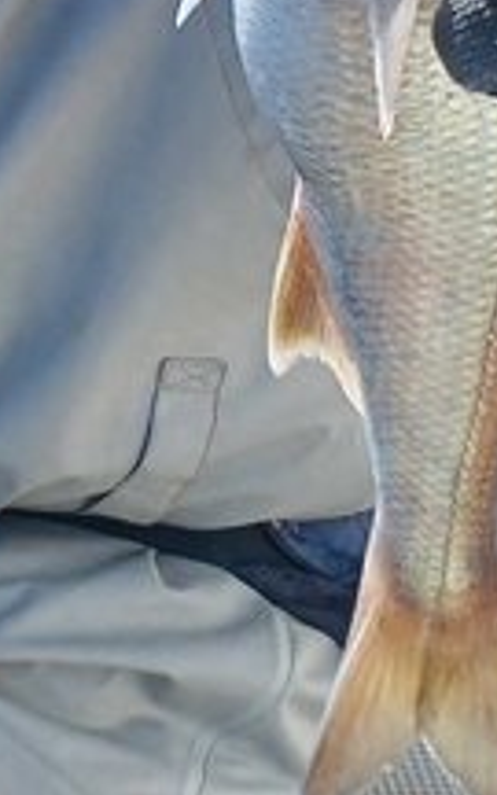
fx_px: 2449
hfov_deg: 11.3
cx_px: -166
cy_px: -221
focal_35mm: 113
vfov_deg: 17.4
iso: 32
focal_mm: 3.58
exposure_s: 1/952
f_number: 1.9
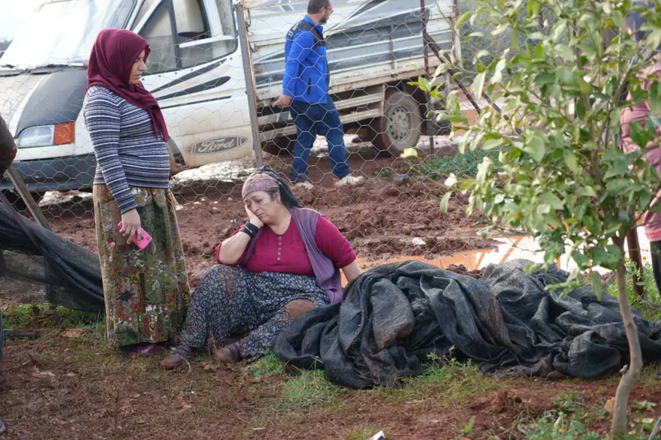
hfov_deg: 28.9
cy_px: 220
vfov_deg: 19.4
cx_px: 330
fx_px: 1285
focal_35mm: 70
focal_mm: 70
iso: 320
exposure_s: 1/160
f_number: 4
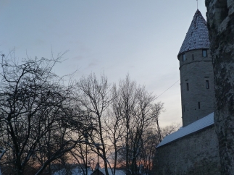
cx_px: 117
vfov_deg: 28.0
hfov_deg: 36.8
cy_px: 93
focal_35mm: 52
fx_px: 351
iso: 125
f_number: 3.2
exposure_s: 1/60
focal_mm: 7.6
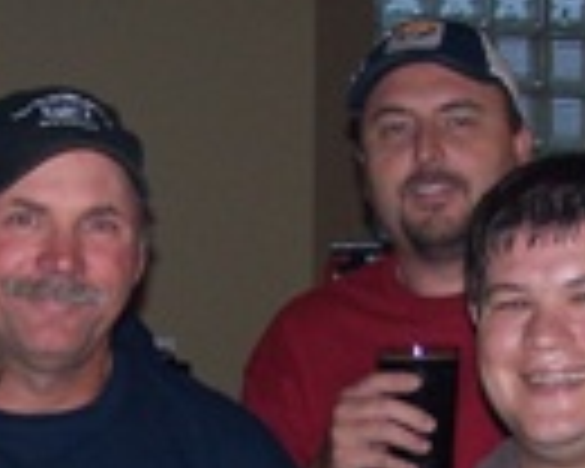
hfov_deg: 13.1
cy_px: 495
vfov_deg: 10.4
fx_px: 2545
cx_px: 299
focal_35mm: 147
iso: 140
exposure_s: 1/60
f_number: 2.8
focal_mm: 6.3
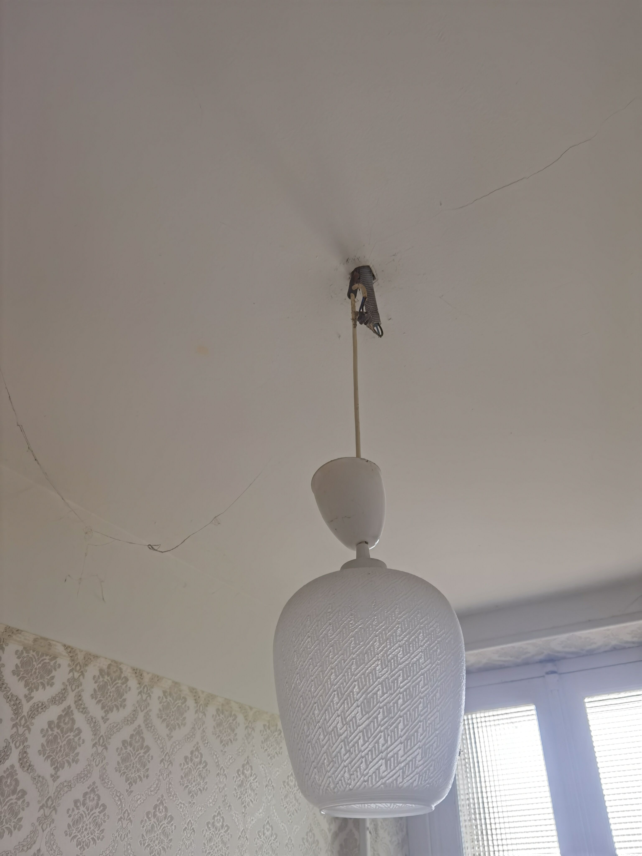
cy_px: 428
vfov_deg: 65.3
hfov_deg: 51.4
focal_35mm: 27
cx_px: 321
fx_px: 668
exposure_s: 1/118
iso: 50
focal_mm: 6.71
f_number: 1.9
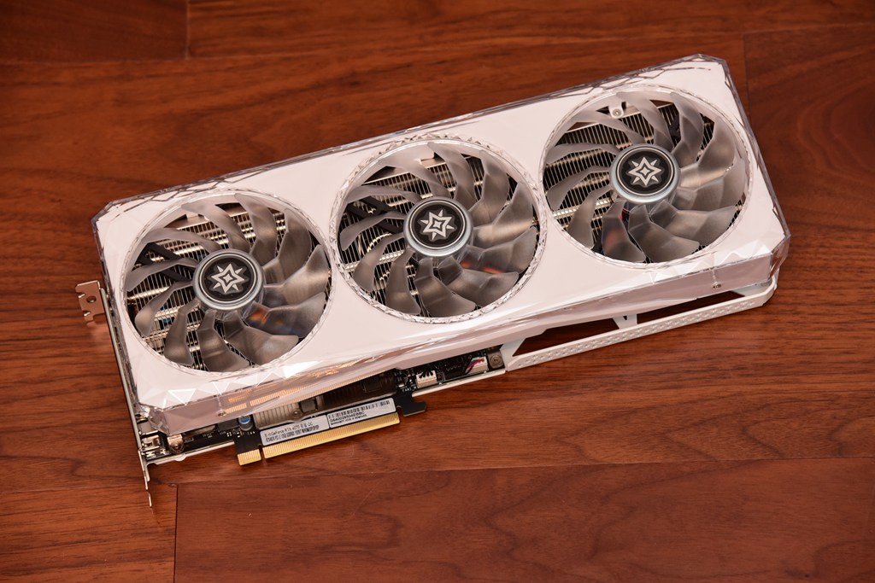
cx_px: 438
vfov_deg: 11.4
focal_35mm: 120
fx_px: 2917
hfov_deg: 17.1
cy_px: 292
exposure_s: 1/60
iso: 1600
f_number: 5.6
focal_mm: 120
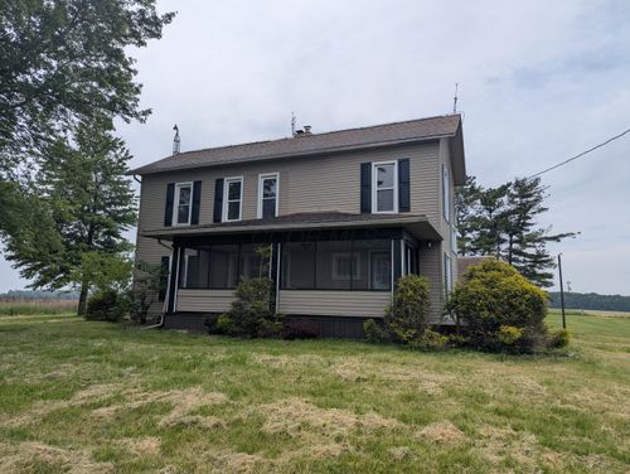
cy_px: 237
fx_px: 437
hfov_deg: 71.5
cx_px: 315
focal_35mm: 24
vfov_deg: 56.9
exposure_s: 1/3650
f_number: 1.85
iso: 48
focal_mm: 6.81
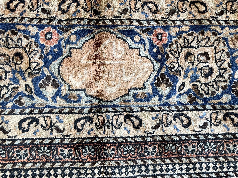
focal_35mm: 29
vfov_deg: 48.2
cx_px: 108
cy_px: 83
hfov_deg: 61.6
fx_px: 199
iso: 160
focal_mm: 5.1
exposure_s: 1/60
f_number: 1.6
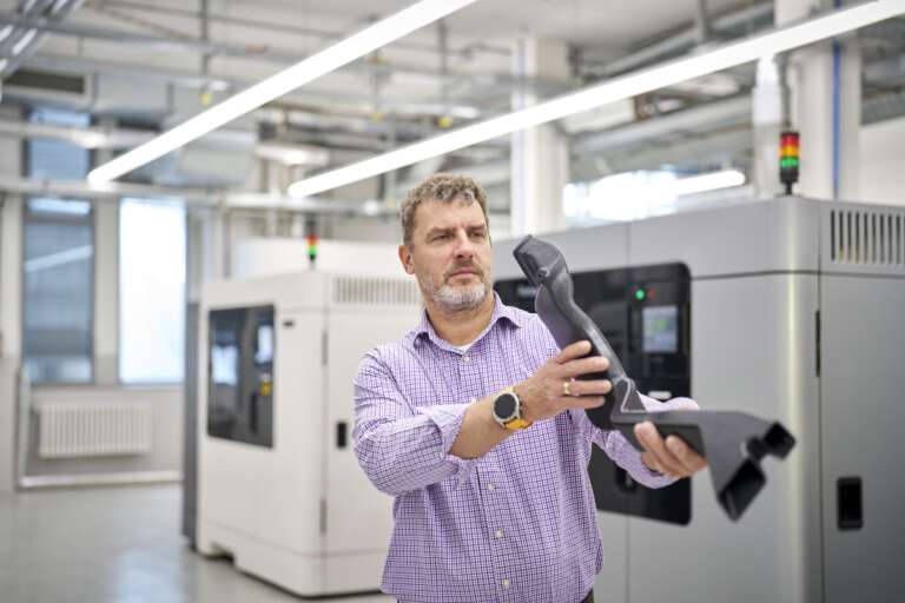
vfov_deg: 27.0
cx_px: 452
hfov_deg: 39.6
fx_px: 1257
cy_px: 302
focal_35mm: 50
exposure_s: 1/125
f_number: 2
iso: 320
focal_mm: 50
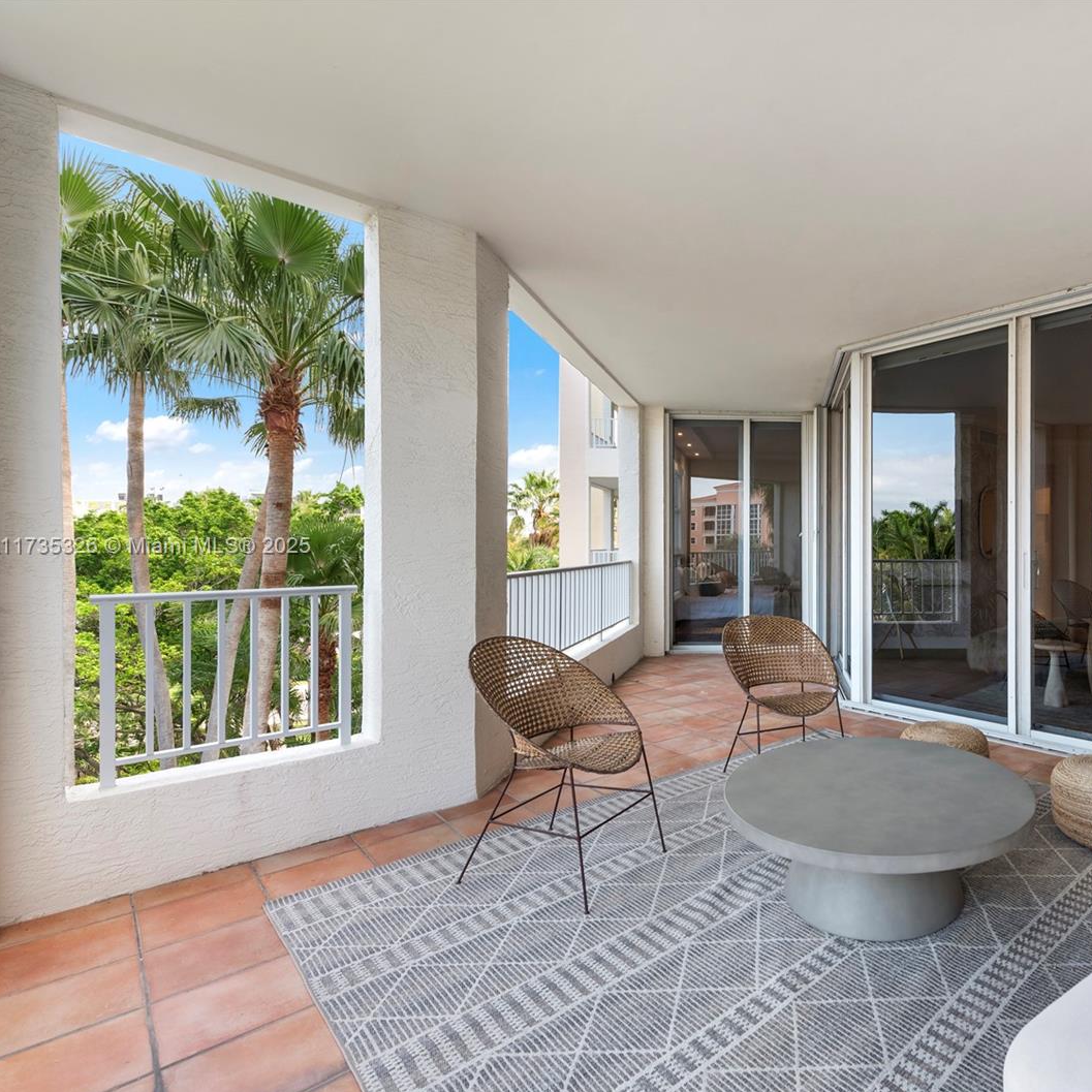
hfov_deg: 75.4
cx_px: 807
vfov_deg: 80.7
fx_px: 642
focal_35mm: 18
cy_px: 548
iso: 320
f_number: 8
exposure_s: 1/80
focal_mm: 14
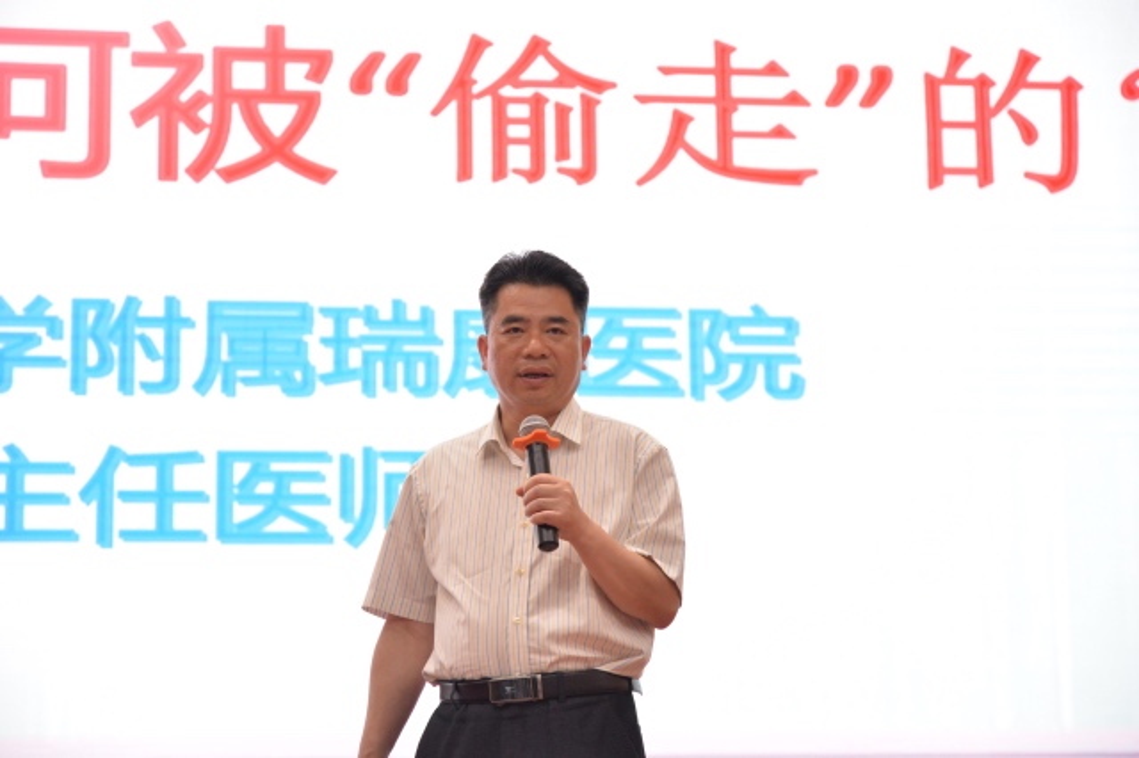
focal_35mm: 85
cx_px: 570
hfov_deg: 23.9
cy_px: 379
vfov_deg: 16.1
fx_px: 2688
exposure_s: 1/80
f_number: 4.5
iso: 2000
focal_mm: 85
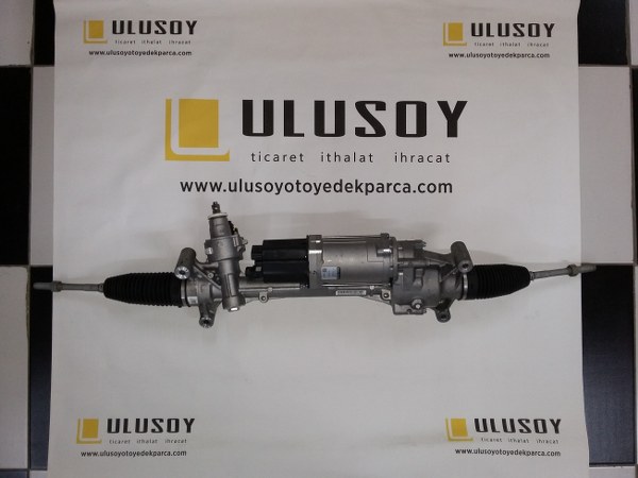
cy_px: 239
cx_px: 319
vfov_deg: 45.4
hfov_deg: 58.4
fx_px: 571
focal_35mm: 31
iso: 100
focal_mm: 3.3
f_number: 2.2
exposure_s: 1/30
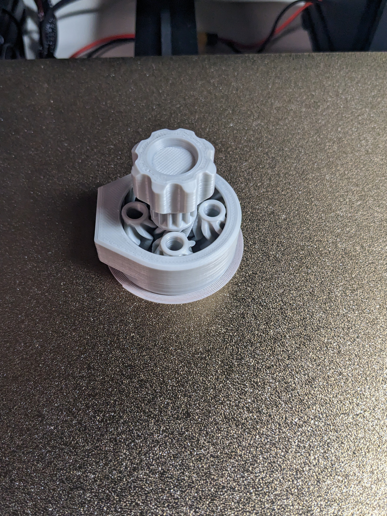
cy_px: 261
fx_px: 462
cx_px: 188
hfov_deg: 45.4
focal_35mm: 31
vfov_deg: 58.3
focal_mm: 4.38
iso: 292
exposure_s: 1/60
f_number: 1.73
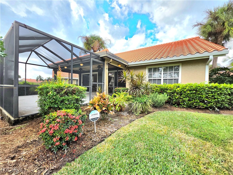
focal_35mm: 13
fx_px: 88
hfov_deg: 106.2
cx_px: 116
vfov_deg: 89.9
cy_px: 88
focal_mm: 2.2
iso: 40
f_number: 1.9
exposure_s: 1/1667
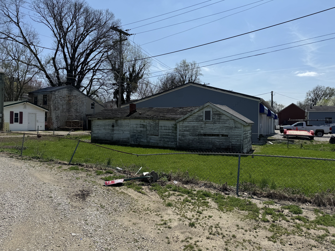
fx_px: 232
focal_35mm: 24
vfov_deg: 56.8
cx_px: 168
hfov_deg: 71.6
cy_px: 126
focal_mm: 6.76
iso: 80
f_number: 1.78
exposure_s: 1/7092
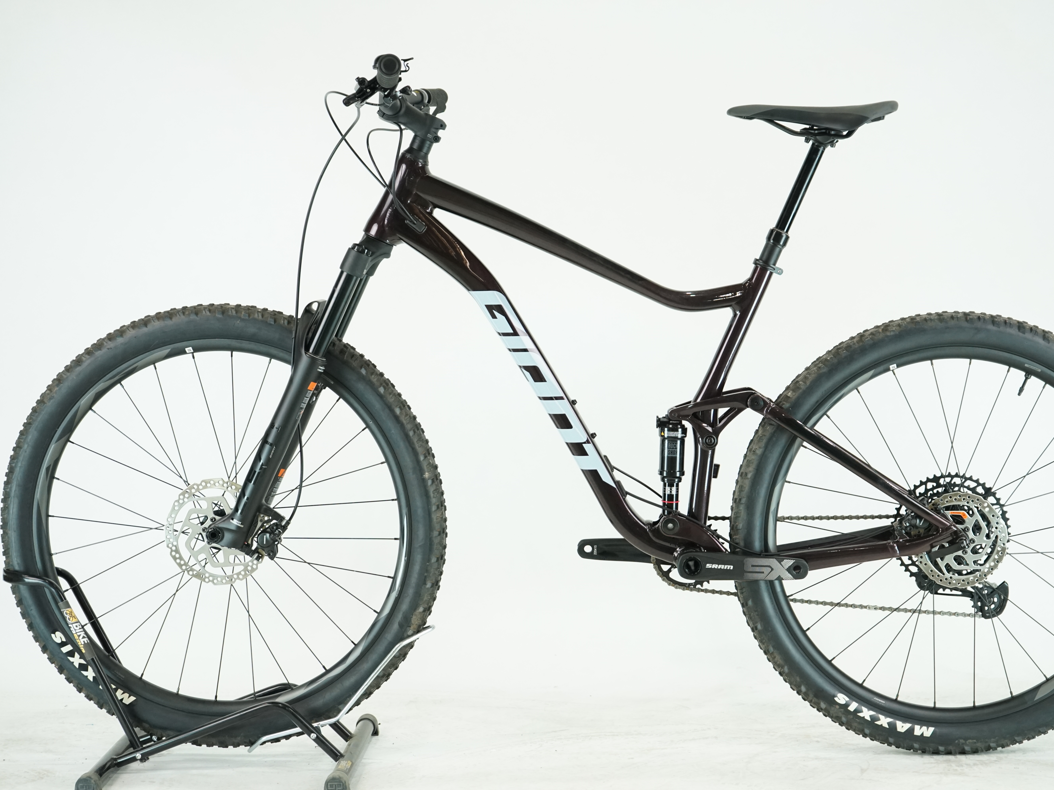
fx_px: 1979
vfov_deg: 22.6
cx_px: 587
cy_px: 395
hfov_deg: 29.8
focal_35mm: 65
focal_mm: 60
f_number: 5.6
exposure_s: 1/200
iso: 2000
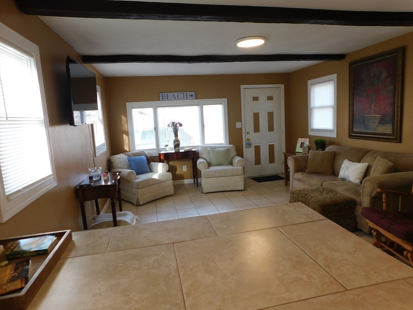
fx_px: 274
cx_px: 206
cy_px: 155
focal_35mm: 23
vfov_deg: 58.9
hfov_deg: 73.9
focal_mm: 4
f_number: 3
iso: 125
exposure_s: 1/50
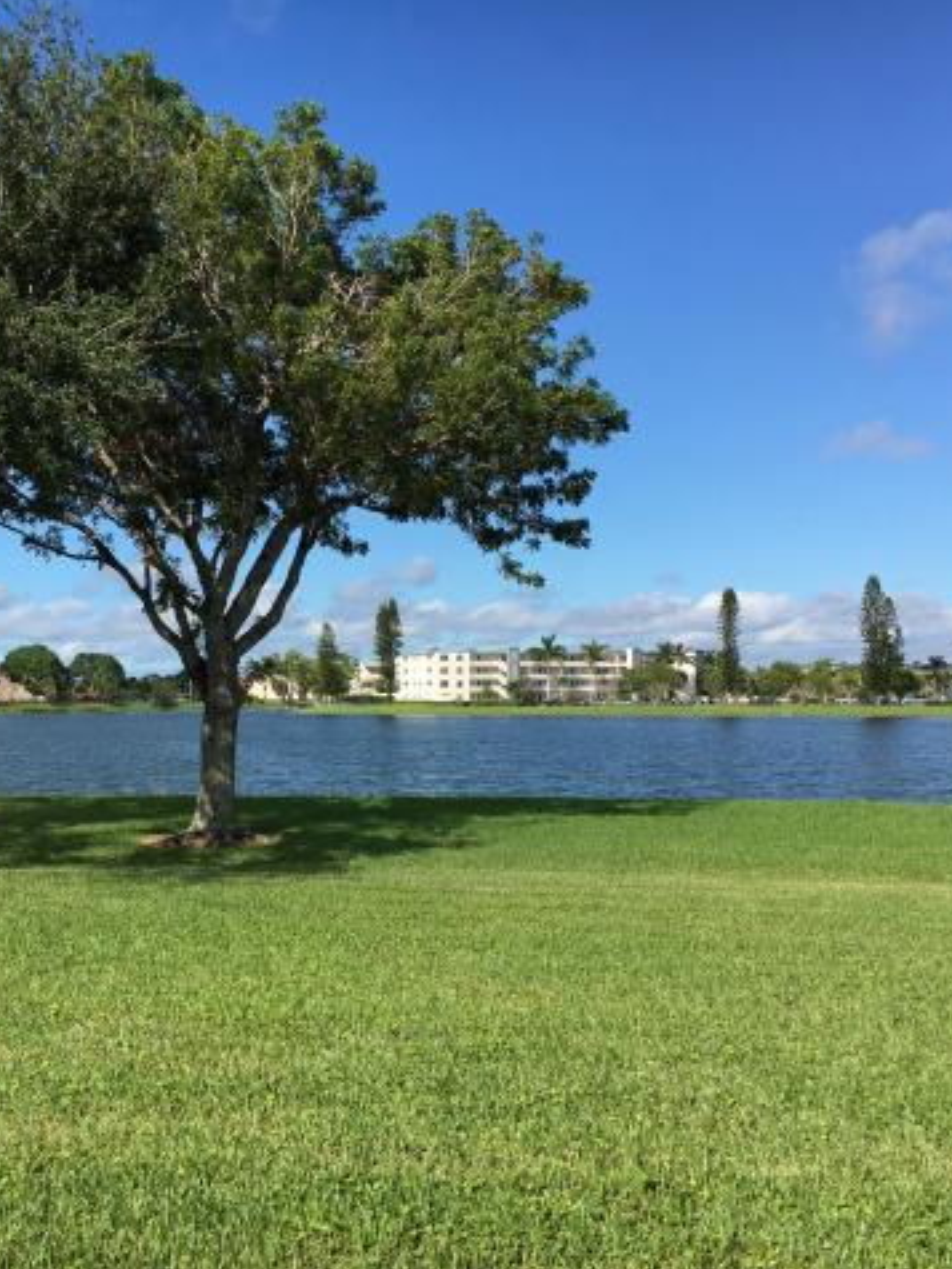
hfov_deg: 36.6
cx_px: 349
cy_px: 634
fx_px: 1430
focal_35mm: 39
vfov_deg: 47.9
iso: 25
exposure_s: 1/2198
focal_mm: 4.15
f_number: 2.2
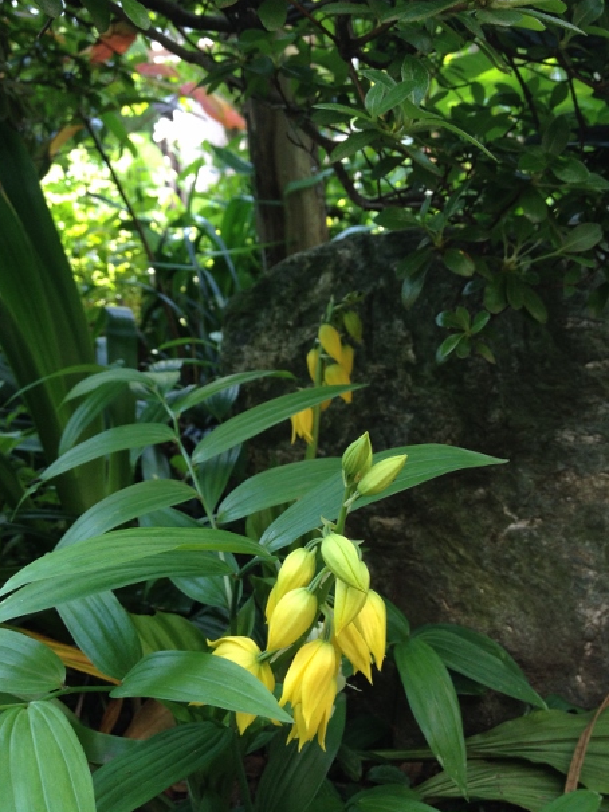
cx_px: 310
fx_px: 868
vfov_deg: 50.1
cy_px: 396
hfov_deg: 38.7
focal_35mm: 37
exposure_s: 1/120
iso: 80
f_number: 2.4
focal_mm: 4.28
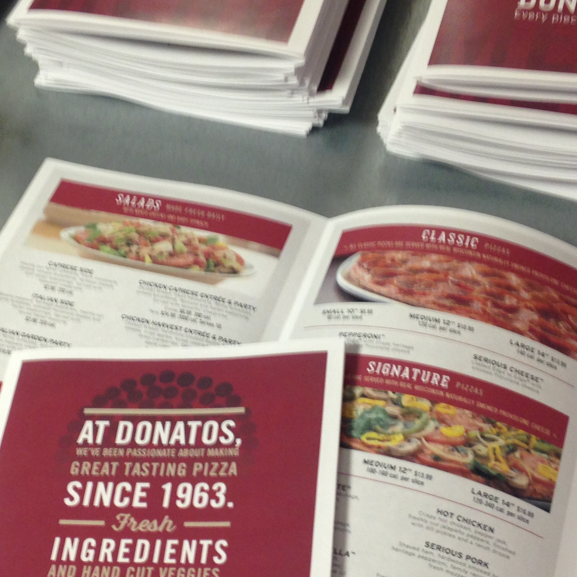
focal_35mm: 70
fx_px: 1320
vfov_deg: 24.6
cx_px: 242
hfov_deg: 24.6
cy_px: 368
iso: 80
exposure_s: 1/20
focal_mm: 4.12
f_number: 2.4
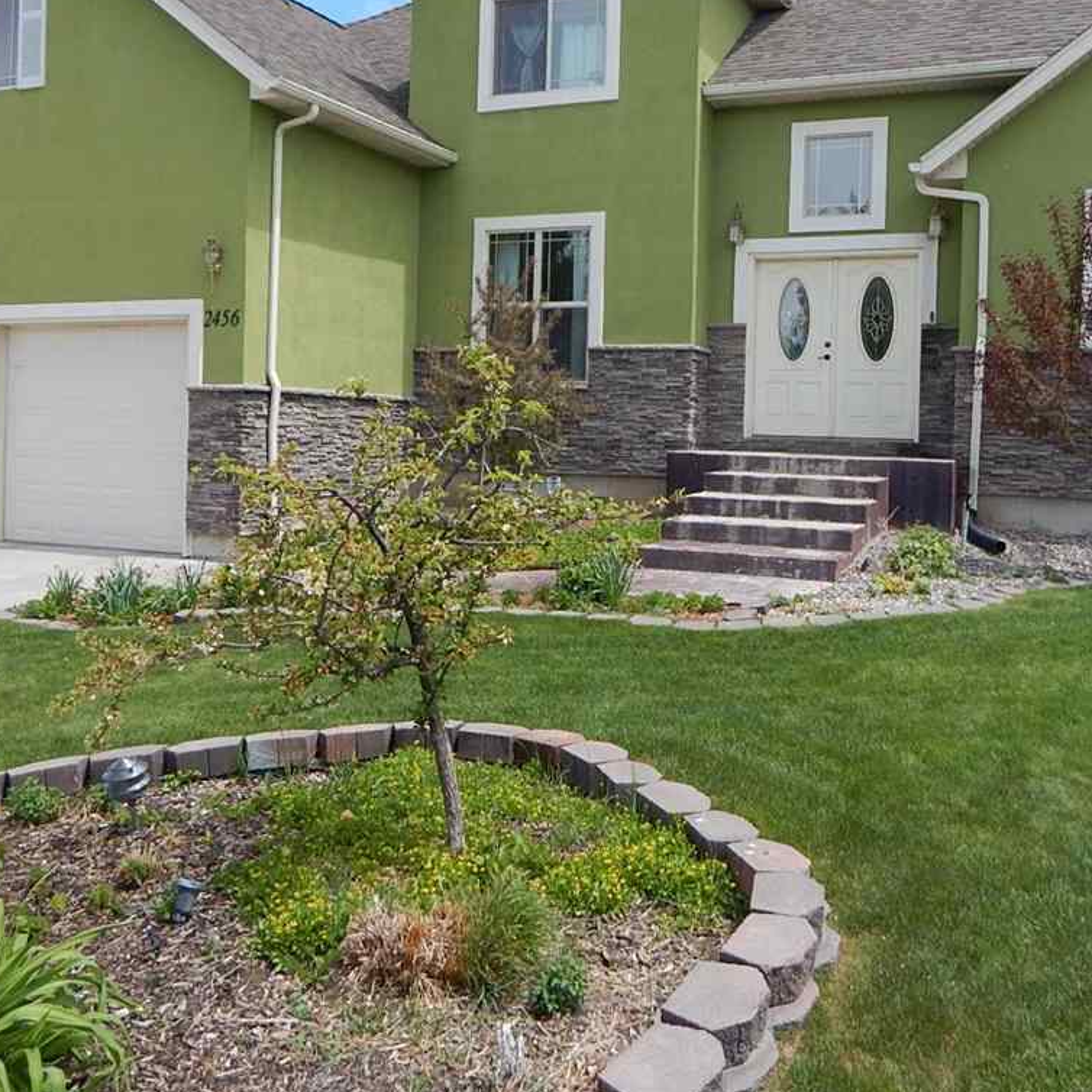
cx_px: 607
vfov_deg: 49.4
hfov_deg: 49.6
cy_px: 427
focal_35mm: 33
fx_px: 1178
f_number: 3
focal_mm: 4
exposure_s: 1/1000
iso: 125
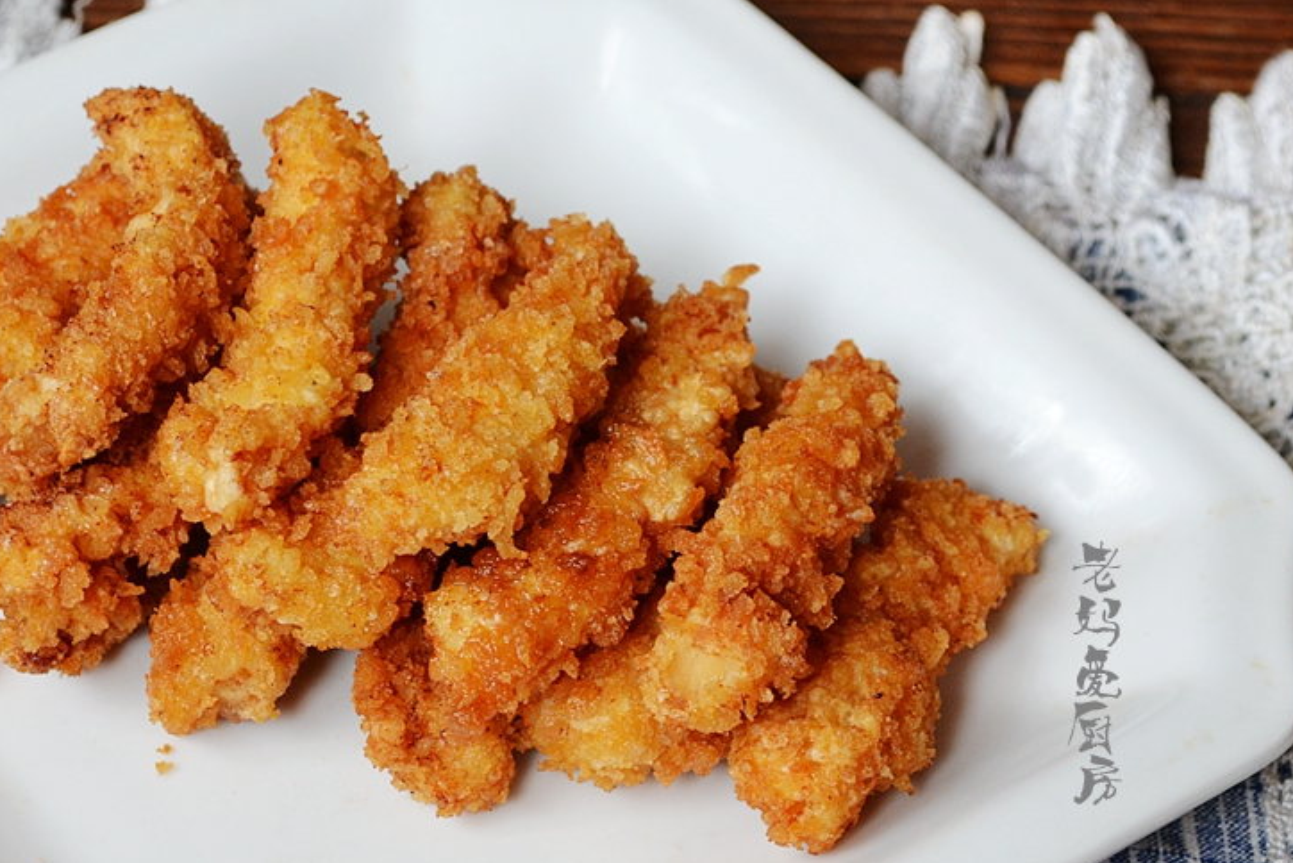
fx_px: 4192
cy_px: 467
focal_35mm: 117
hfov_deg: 17.5
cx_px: 396
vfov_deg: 11.7
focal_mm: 55
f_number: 8
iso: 400
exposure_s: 1/60
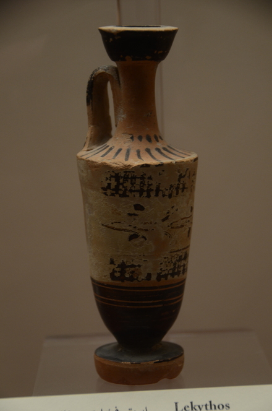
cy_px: 206
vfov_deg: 16.7
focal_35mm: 123
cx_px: 136
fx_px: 1400
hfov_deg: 11.1
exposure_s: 1/50
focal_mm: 82
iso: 500
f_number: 5
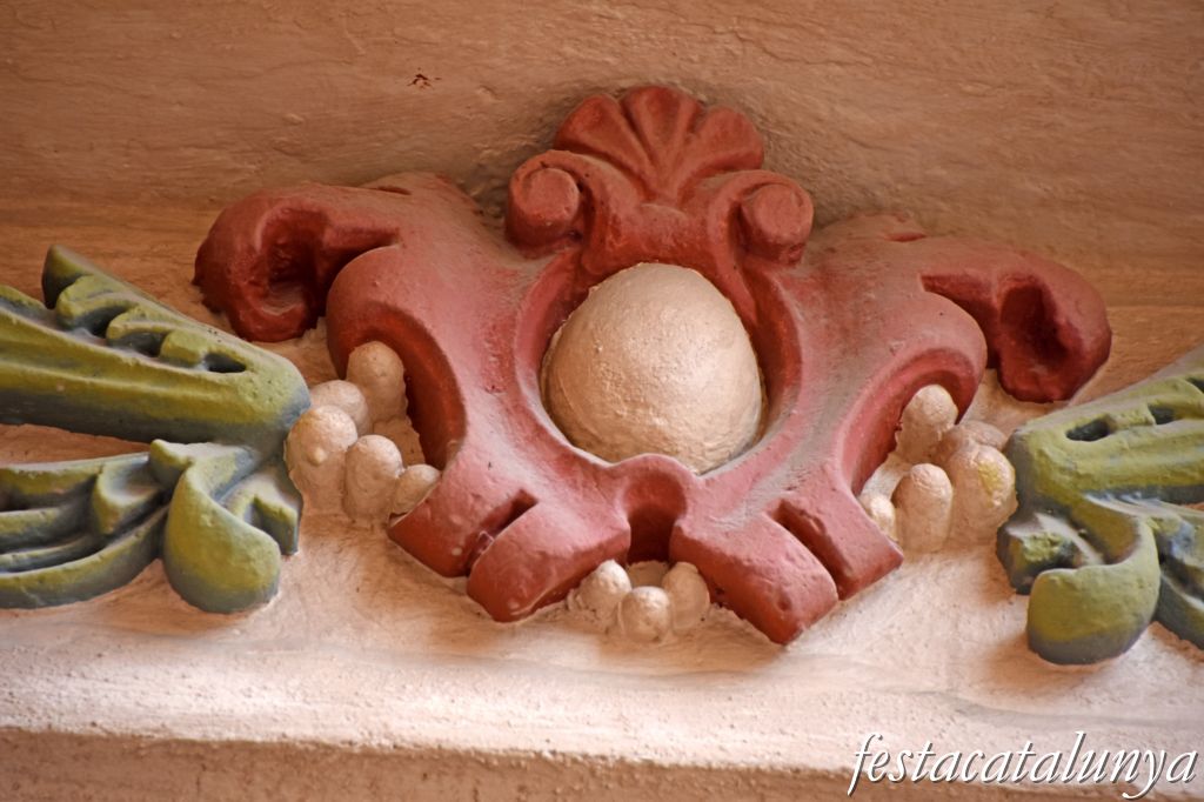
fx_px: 13038
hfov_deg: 5.3
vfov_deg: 3.5
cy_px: 401
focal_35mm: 390
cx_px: 602
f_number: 6.3
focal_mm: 260
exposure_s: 1/160
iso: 640
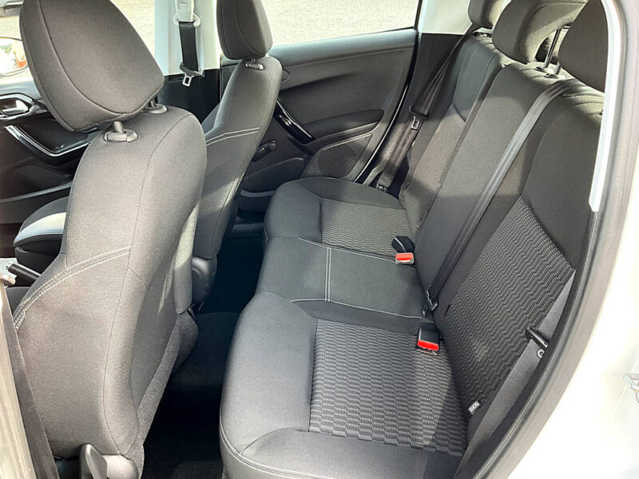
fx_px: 535
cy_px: 240
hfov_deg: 61.7
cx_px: 320
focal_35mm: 29
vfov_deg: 48.2
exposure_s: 1/74
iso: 64
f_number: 1.8
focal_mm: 3
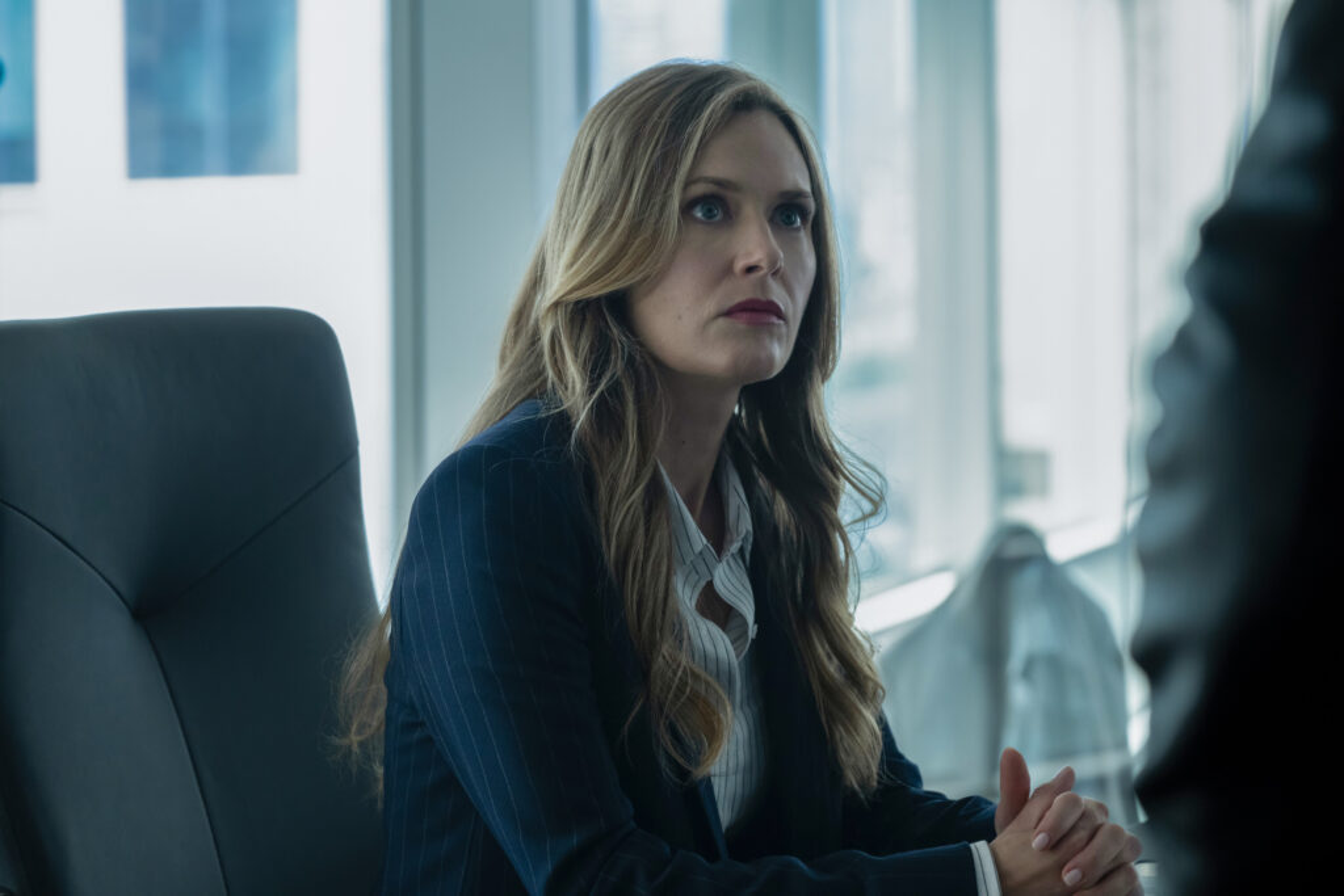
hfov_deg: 17.1
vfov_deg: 11.4
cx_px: 672
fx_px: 4480
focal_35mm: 120
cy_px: 448
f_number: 5
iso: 1600
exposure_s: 1/125
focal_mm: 120
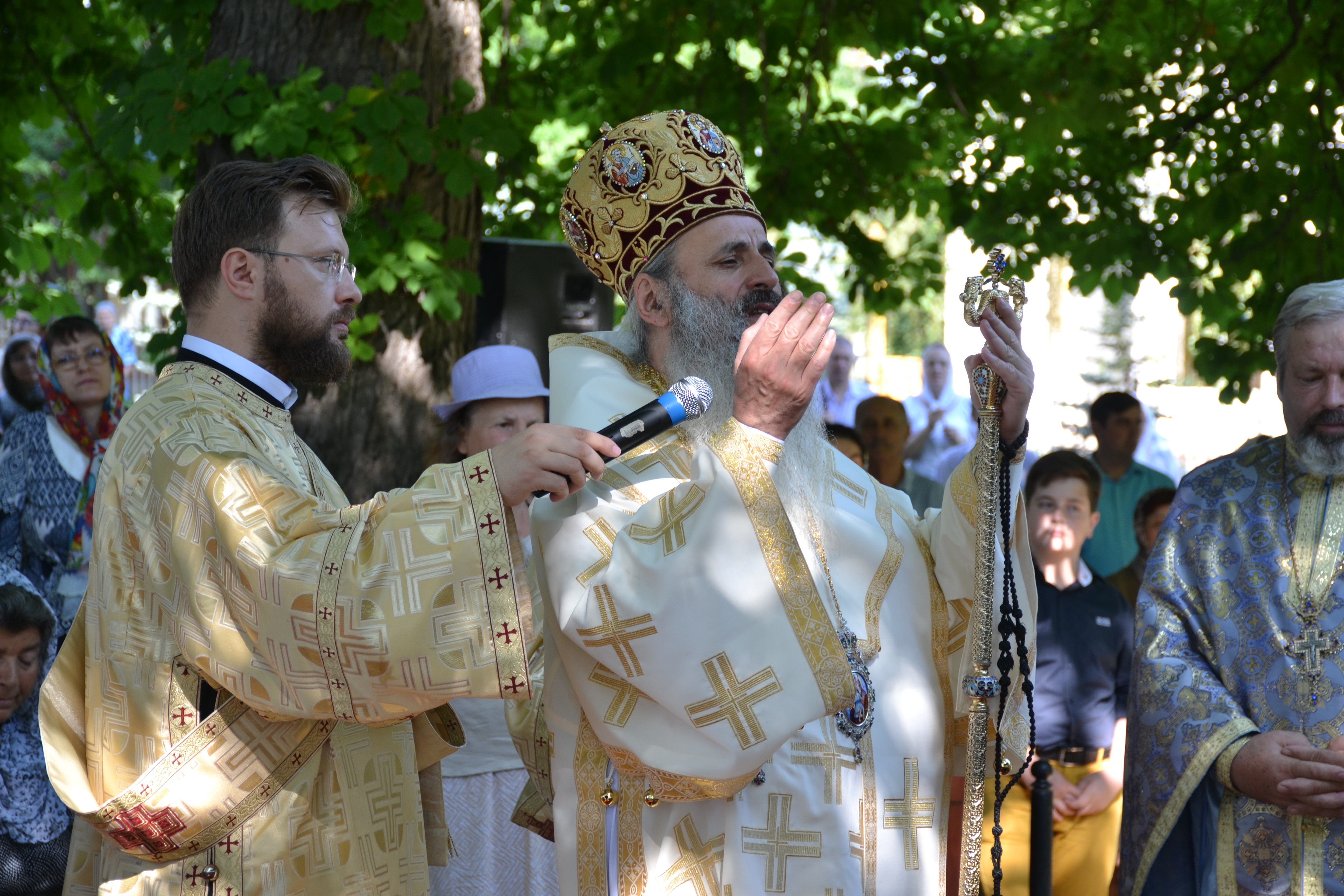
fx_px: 3920
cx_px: 672
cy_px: 448
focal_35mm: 105
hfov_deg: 19.5
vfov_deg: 13.0
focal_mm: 70
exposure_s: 1/80
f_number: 5
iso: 200
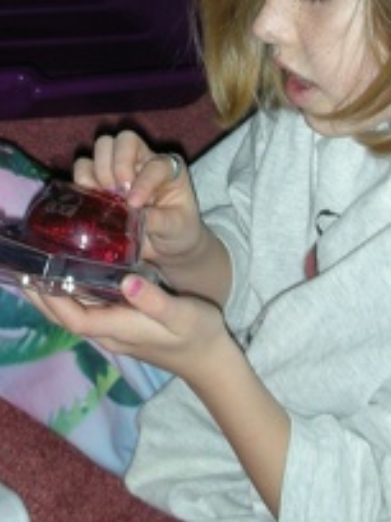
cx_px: 73
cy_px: -67
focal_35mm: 102
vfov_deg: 18.5
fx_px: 1536
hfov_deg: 14.4
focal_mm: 5.8
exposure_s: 1/60
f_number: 2.8
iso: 50
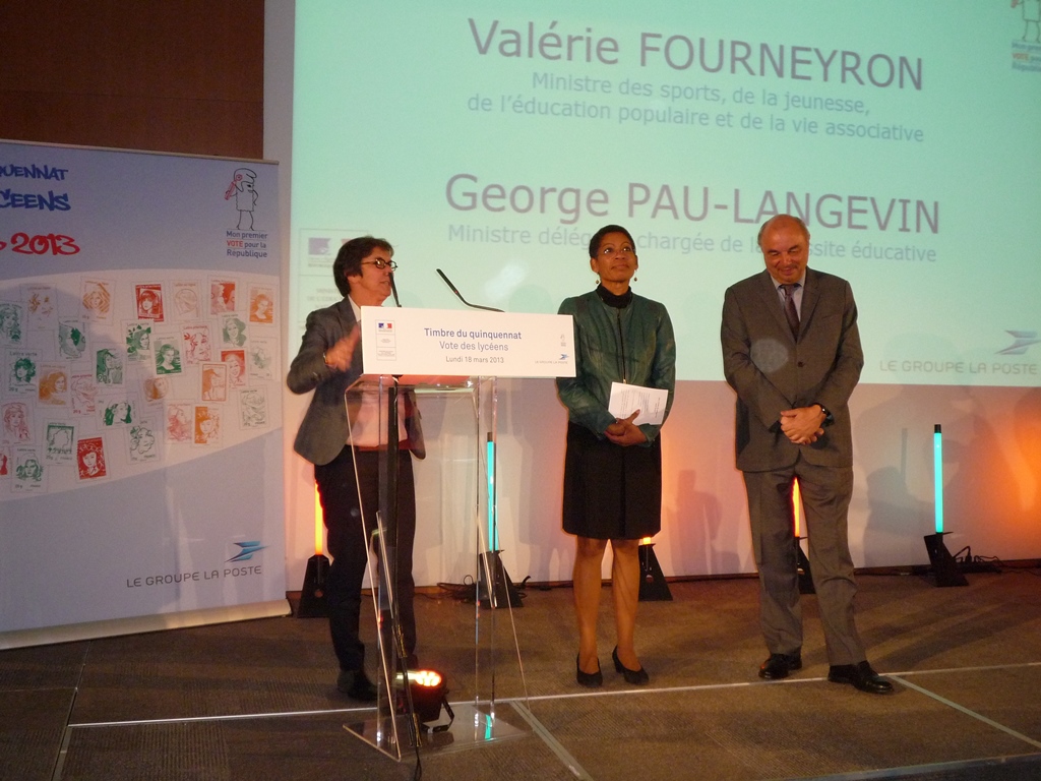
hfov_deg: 42.9
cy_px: 390
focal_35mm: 44
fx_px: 1323
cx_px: 520
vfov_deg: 32.9
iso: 400
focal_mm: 7.8
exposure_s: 1/40
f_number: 4.3
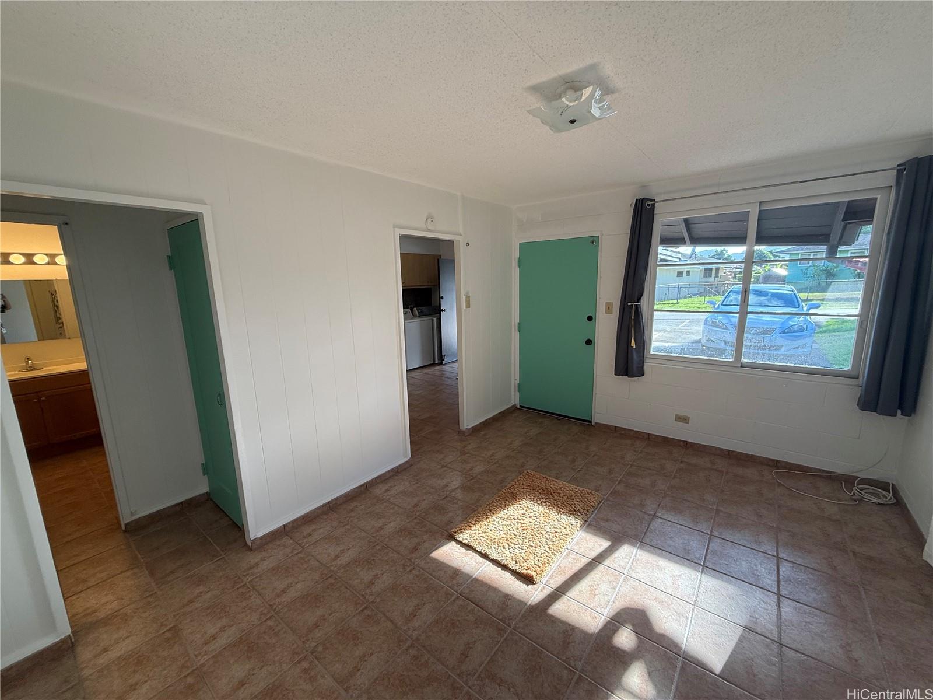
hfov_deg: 102.1
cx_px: 466
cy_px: 350
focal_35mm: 14
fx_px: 377
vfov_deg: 85.7
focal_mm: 2.22
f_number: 2.2
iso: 80
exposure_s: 1/99
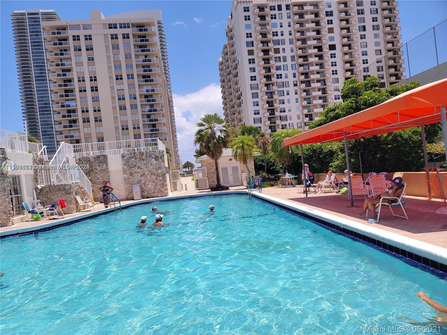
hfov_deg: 71.6
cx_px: 224
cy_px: 168
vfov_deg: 56.8
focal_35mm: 24
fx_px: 310
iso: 16
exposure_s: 1/1099
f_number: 1.8
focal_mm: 6.7
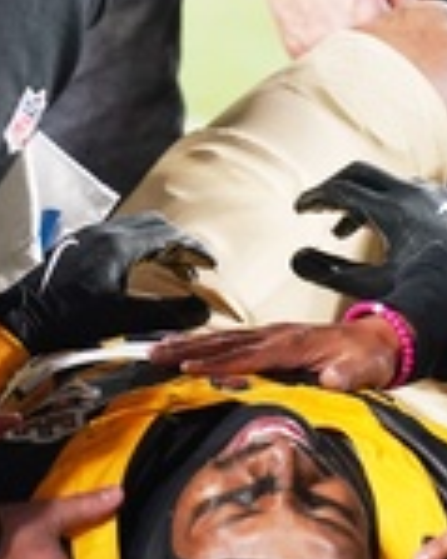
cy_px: 246
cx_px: 225
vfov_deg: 1.5
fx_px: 21321
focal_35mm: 1288
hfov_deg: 1.2
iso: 4000
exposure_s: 1/640
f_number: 4
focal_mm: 400
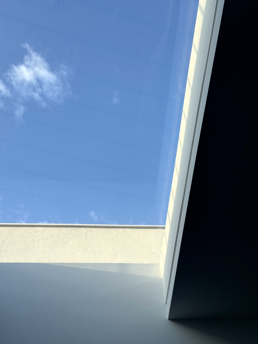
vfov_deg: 39.7
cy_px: 172
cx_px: 129
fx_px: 477
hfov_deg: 30.3
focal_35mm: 48
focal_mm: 6.76
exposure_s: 1/1560
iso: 64
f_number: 1.78
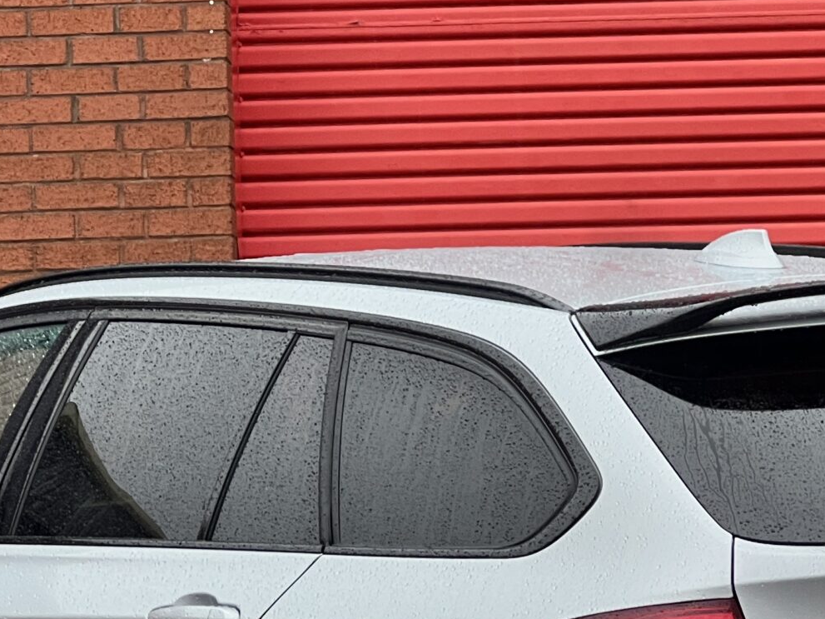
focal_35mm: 199
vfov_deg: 7.5
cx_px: 449
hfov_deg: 9.9
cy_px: 483
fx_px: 4742
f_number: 2.8
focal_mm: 9
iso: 80
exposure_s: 1/99
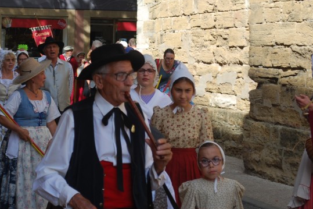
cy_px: 69
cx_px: 93
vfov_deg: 11.1
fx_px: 1067
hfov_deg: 16.6
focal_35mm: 123
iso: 100
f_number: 6.3
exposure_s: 1/160
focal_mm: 55
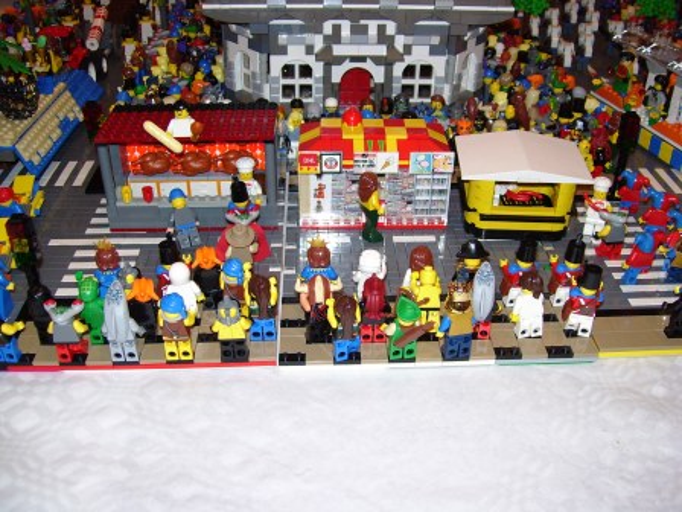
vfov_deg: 39.7
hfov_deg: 51.4
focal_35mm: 36
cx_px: 341
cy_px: 256
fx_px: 709
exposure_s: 1/60
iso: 80
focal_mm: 6
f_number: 2.7
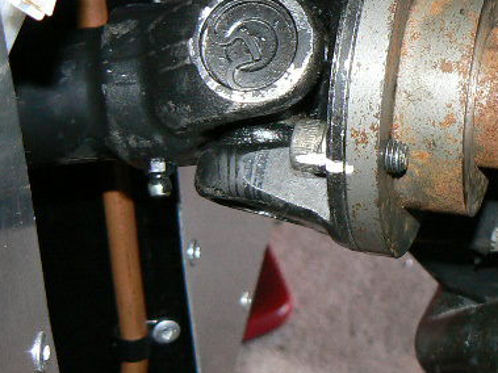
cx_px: 348
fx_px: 1553
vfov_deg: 13.7
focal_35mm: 108
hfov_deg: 18.1
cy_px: 93
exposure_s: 1/30
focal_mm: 7.8
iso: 100
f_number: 2.8
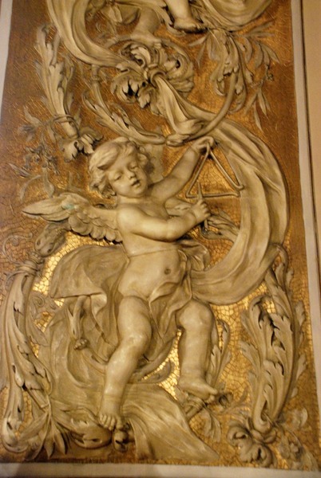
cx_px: 160
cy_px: 239
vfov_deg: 42.3
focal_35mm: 46
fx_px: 620
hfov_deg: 29.0
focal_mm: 31
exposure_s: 1/10
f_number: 4.2
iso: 1600
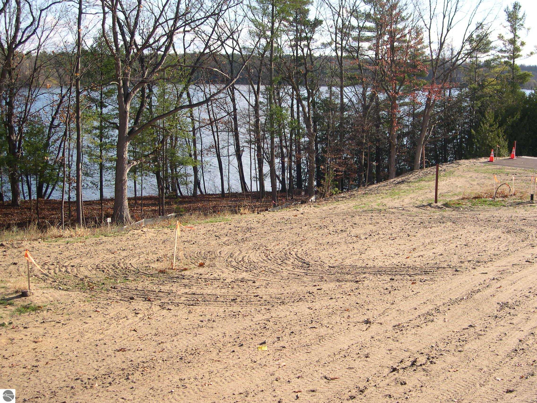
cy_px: 202
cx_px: 268
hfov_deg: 40.4
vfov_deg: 30.9
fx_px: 729
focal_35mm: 47
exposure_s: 1/527
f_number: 3.1
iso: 100
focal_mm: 10.1
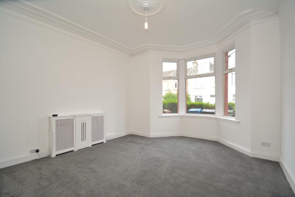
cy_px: 98
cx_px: 148
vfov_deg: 77.4
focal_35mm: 15
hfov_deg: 100.4
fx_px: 123
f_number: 5
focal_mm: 10
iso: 200
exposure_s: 1/100
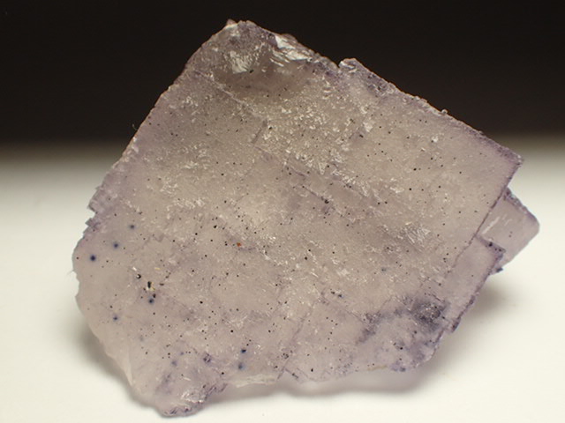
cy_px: 212
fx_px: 702
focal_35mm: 43
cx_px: 282
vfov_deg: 33.6
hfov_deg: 43.9
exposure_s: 1/160
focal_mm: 7.86
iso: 160
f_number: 4
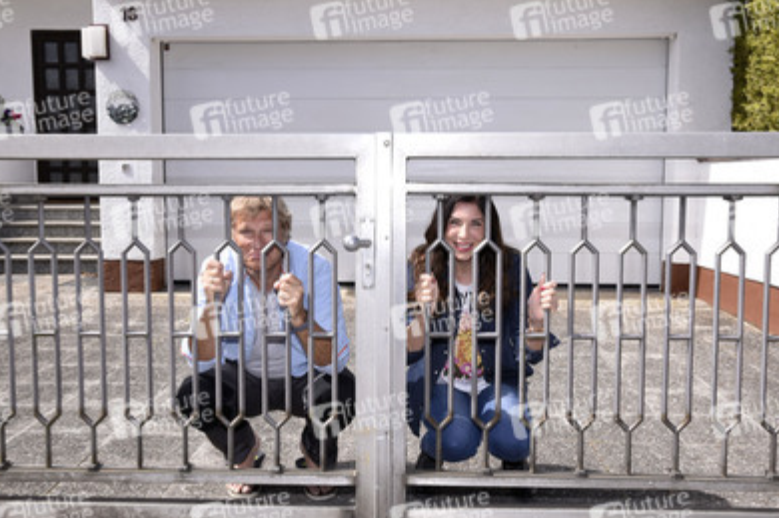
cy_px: 266
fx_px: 800
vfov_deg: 35.8
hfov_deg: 51.9
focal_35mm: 37
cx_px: 389
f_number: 13
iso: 320
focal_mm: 32
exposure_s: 1/160
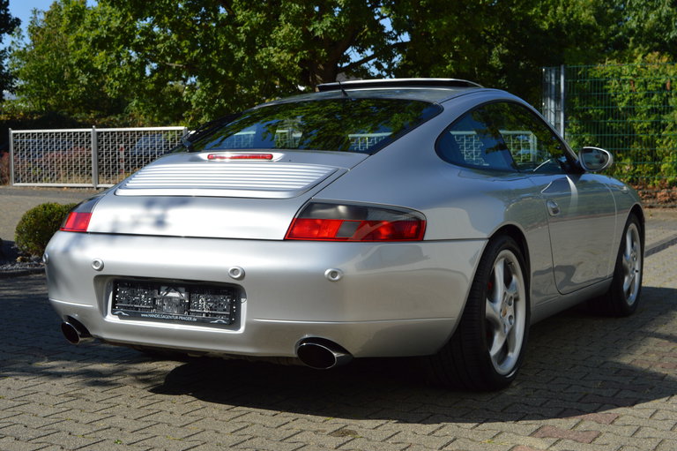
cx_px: 338
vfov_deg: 23.7
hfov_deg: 35.1
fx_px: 1071
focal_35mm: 57
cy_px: 226
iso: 100
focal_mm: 38
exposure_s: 1/320
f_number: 9
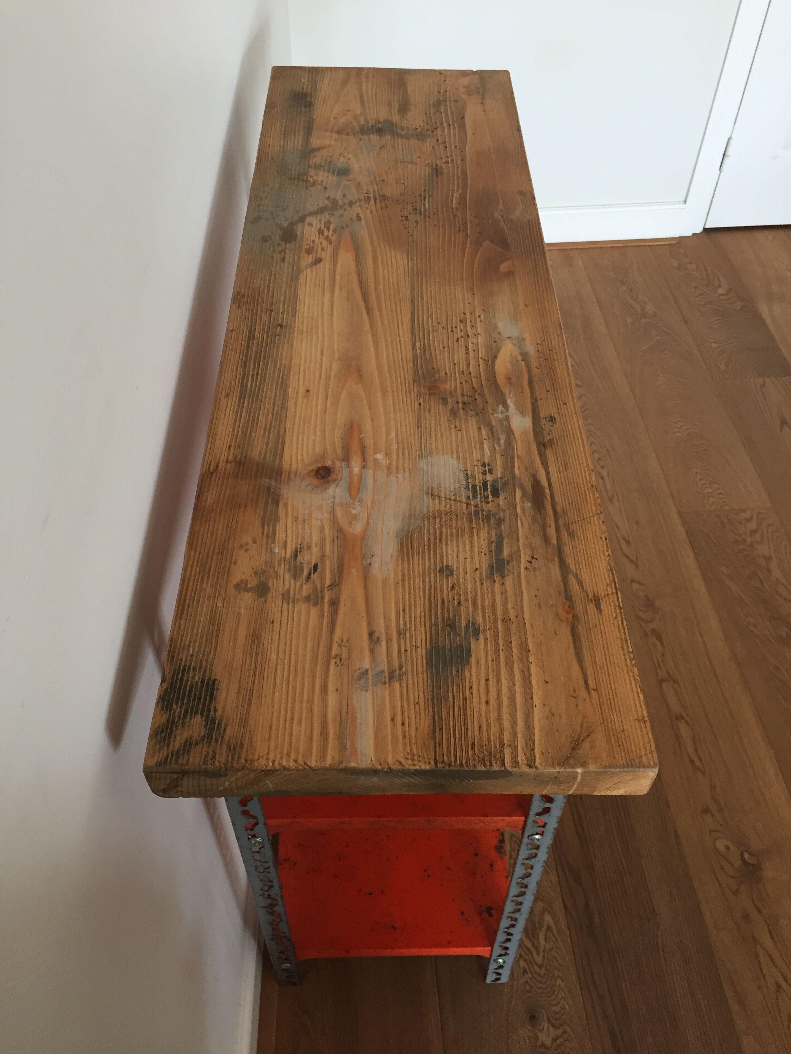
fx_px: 884
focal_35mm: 29
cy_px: 527
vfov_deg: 61.7
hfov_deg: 48.2
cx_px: 396
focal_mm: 4.15
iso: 40
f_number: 2.2
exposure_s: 1/30
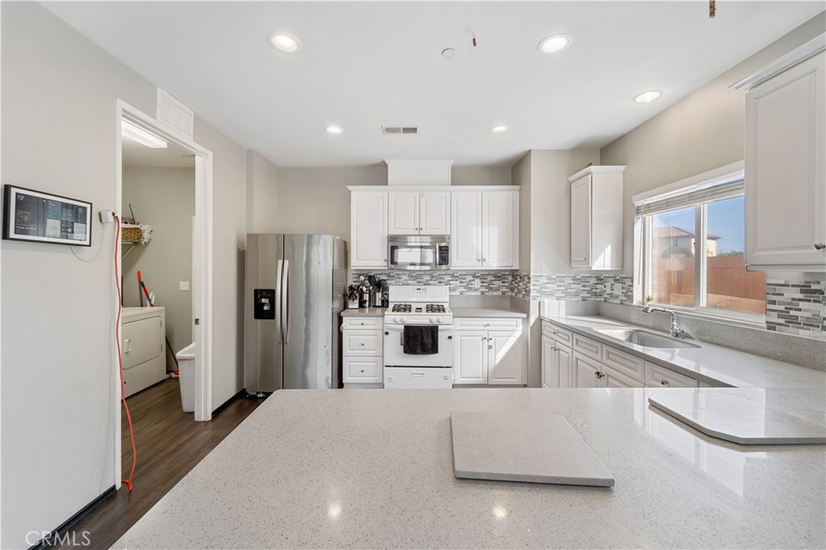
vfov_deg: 81.2
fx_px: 321
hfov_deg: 104.3
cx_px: 413
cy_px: 275
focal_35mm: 14
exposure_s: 1/13
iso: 320
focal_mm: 14
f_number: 9
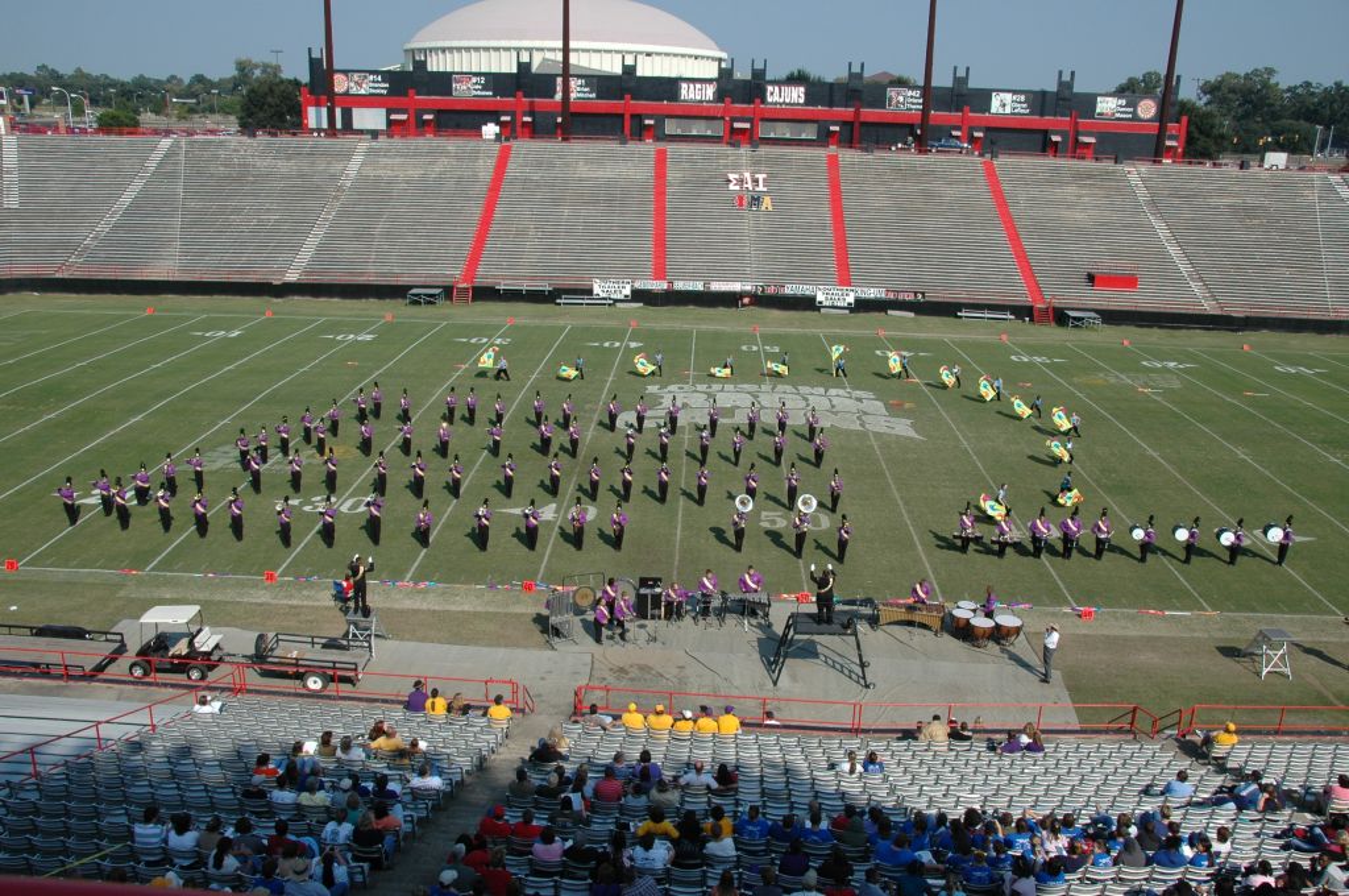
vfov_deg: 43.5
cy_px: 448
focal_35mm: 30
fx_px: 1123
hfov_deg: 62.0
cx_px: 674
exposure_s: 1/400
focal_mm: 20
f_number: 10
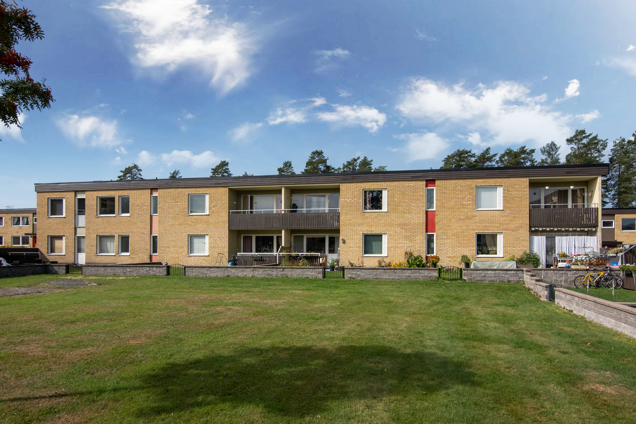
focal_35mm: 22
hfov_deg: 78.6
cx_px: 318
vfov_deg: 57.2
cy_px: 212
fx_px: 389
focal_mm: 15
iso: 400
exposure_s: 1/1600
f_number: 8
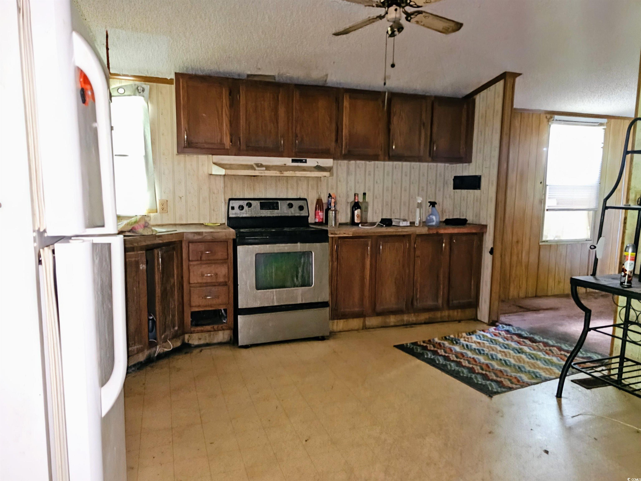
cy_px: 240
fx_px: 426
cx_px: 320
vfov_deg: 58.9
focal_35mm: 23
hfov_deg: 73.9
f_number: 1.7
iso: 1000
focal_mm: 6.3
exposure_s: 1/7.4
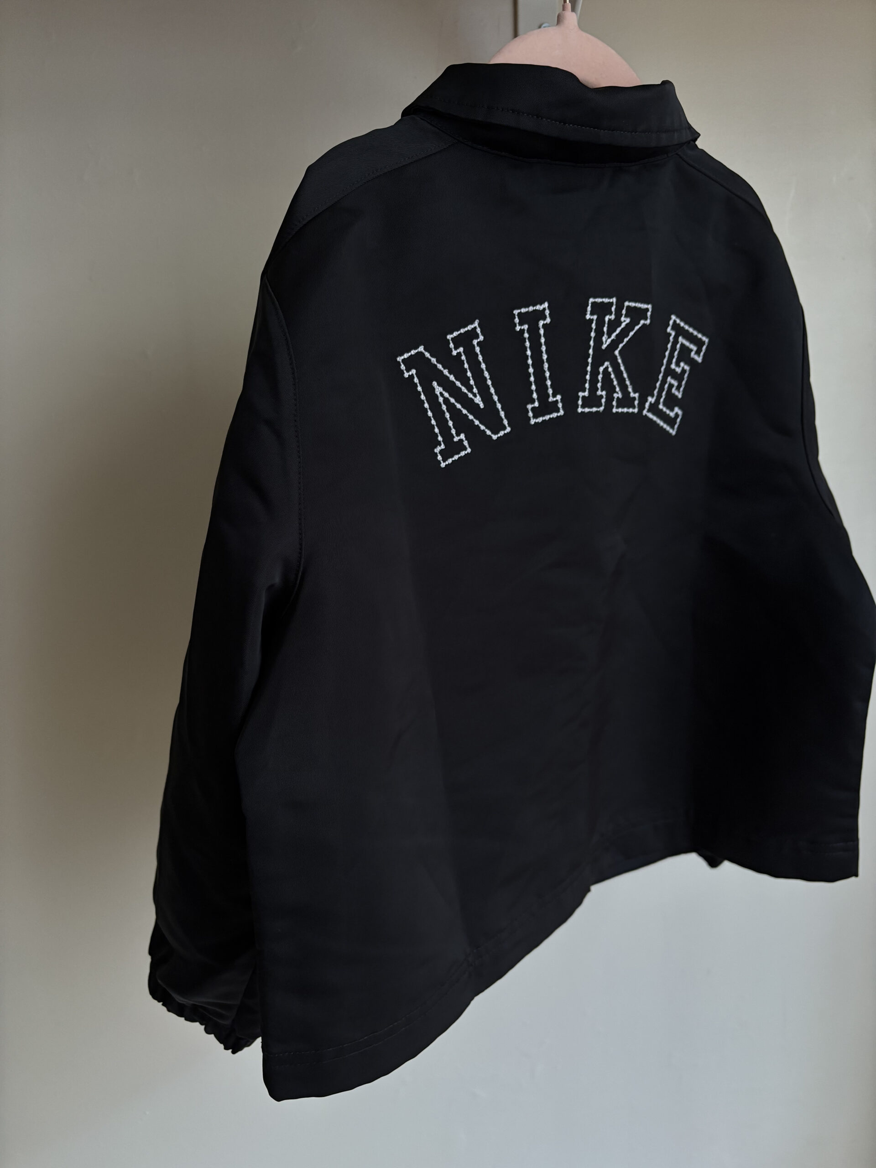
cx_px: 438
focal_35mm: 26
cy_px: 584
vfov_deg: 67.3
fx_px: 877
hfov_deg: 53.1
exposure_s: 1/60
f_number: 1.6
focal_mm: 5.96
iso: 160
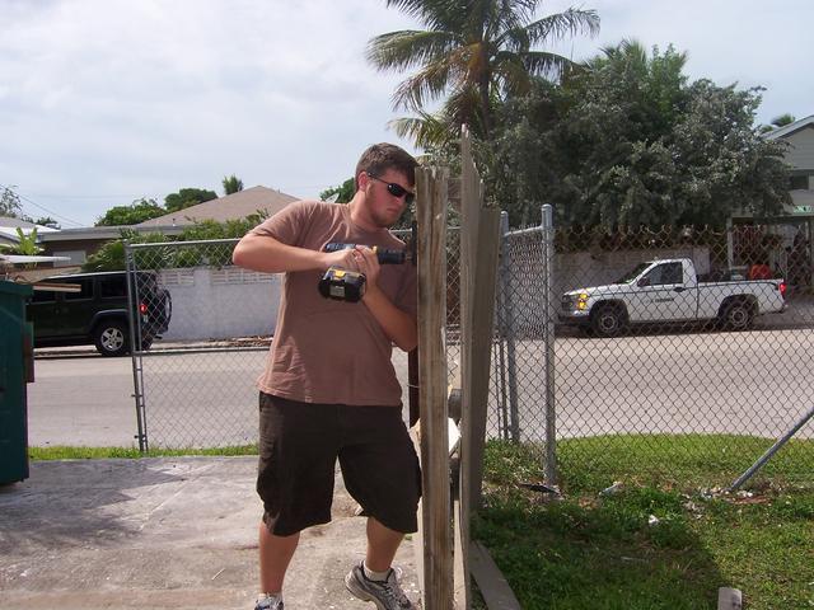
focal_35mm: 36
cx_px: 407
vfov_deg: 39.7
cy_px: 305
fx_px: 847
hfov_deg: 51.4
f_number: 4.8
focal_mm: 6
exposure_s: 1/750
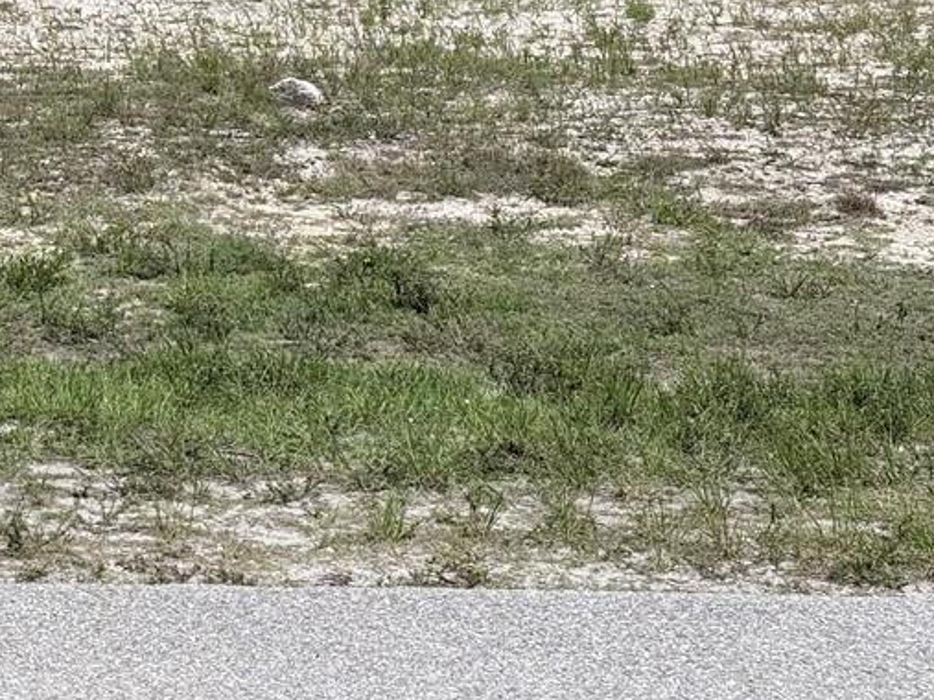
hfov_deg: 19.7
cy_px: 87
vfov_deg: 15.1
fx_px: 2617
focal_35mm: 97
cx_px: 29
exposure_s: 1/9901
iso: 64
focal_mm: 6.76
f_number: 1.78
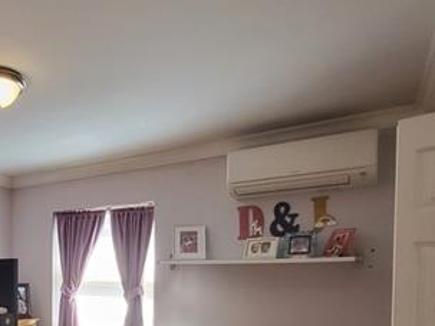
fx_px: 415
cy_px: 316
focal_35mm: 33
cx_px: 56
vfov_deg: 38.7
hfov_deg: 50.1
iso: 320
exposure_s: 1/60
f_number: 2.2
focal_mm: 1.74
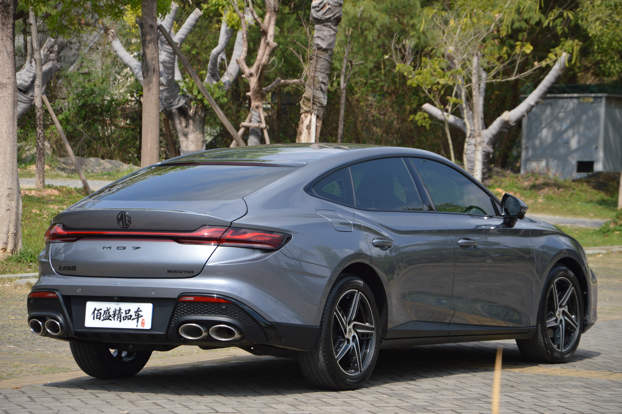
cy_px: 207
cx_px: 311
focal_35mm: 138
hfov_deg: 14.9
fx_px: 2382
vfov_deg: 9.9
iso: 100
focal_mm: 92
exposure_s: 1/400
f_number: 5.6
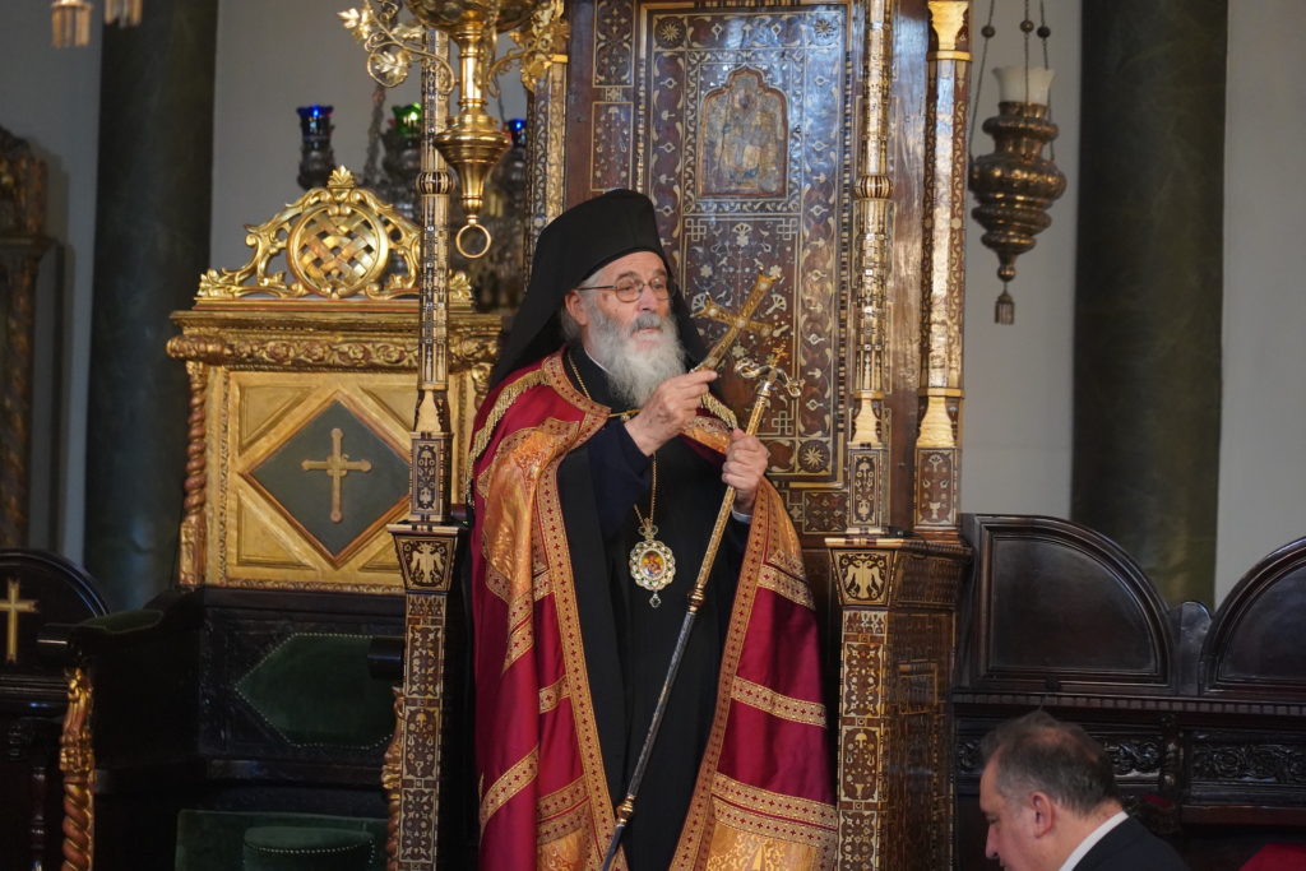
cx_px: 653
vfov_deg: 13.0
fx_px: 3809
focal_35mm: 105
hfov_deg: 19.5
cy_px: 436
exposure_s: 1/160
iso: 8000
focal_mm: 105
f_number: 4
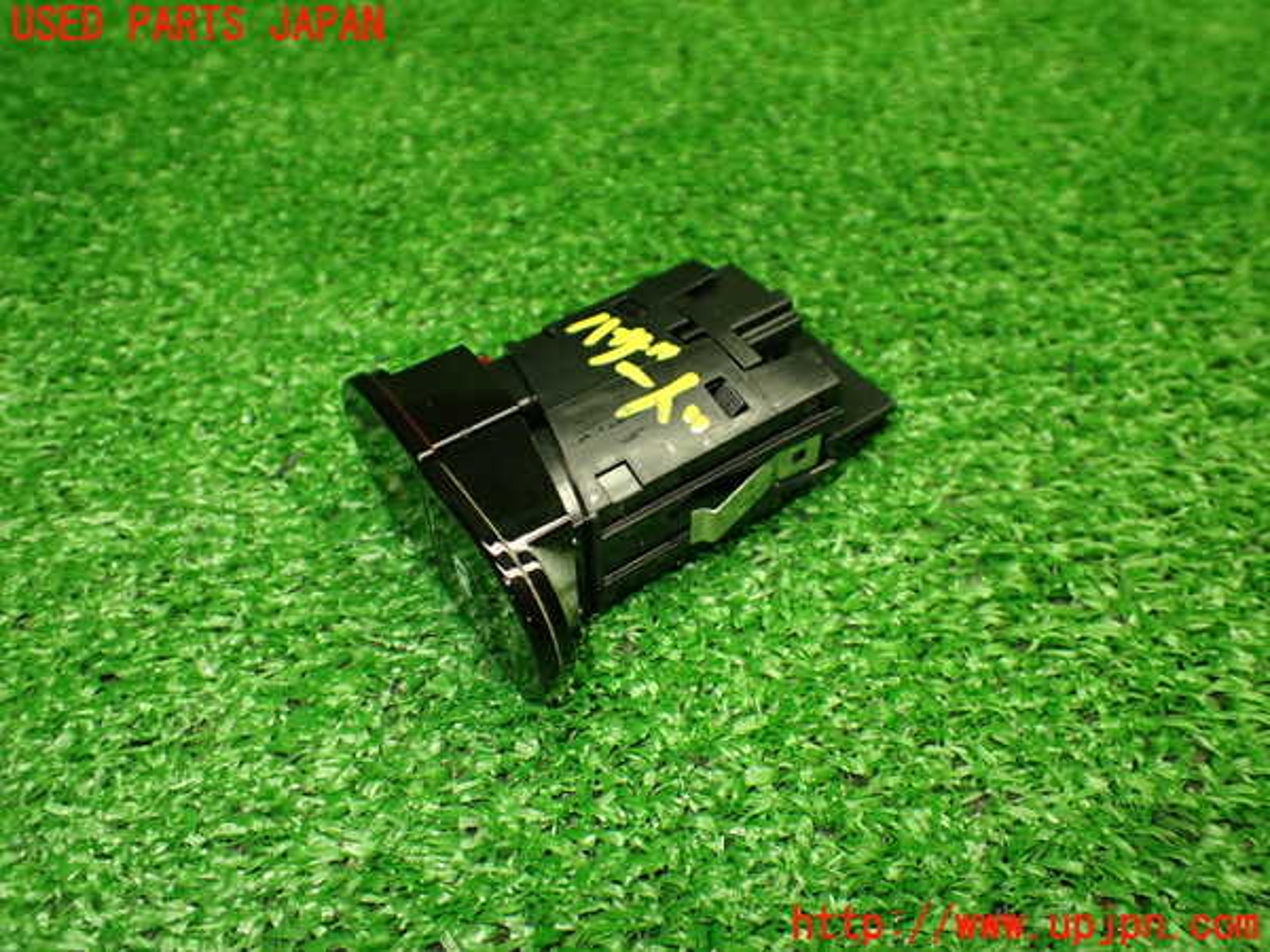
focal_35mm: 30
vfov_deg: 46.8
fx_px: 1101
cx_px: 635
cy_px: 476
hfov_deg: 60.0
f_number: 2.3
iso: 500
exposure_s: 1/125
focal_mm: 5.4
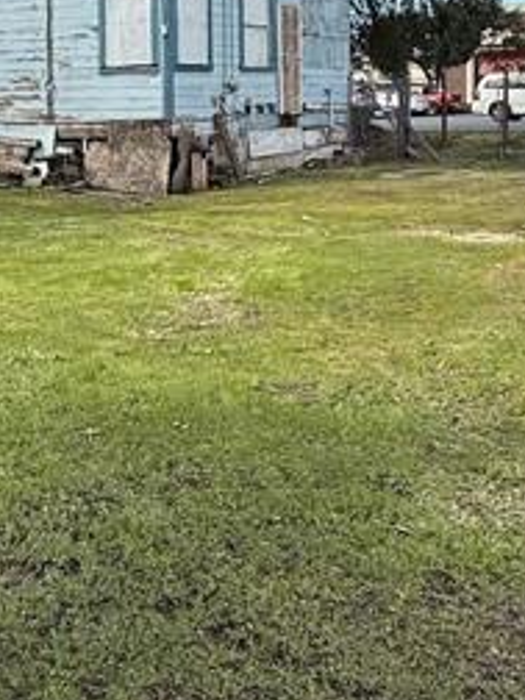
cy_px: 136
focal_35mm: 57
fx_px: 1153
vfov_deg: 32.8
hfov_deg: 25.1
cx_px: 81
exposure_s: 1/1312
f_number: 2.2
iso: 64
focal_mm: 2.22
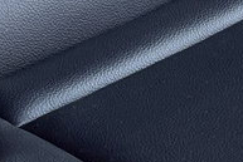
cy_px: -273
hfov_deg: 9.1
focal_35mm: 224
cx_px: 237
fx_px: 1513
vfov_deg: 5.8
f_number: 1.6
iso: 40
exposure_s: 1/254
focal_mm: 5.1
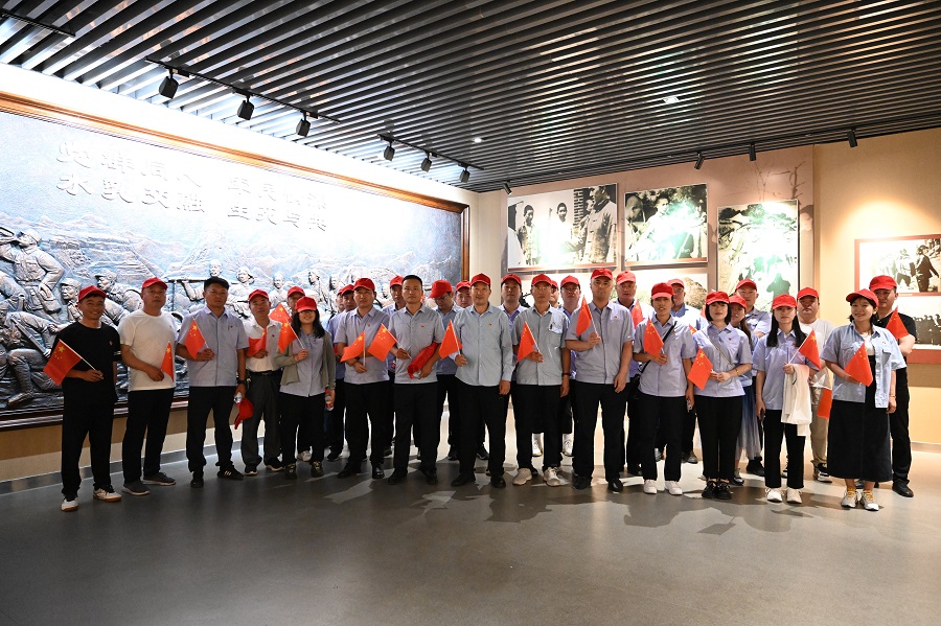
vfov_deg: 53.1
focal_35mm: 24
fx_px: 627
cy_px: 313
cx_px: 470
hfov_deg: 73.8
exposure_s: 1/80
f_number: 4
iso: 6400
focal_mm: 24
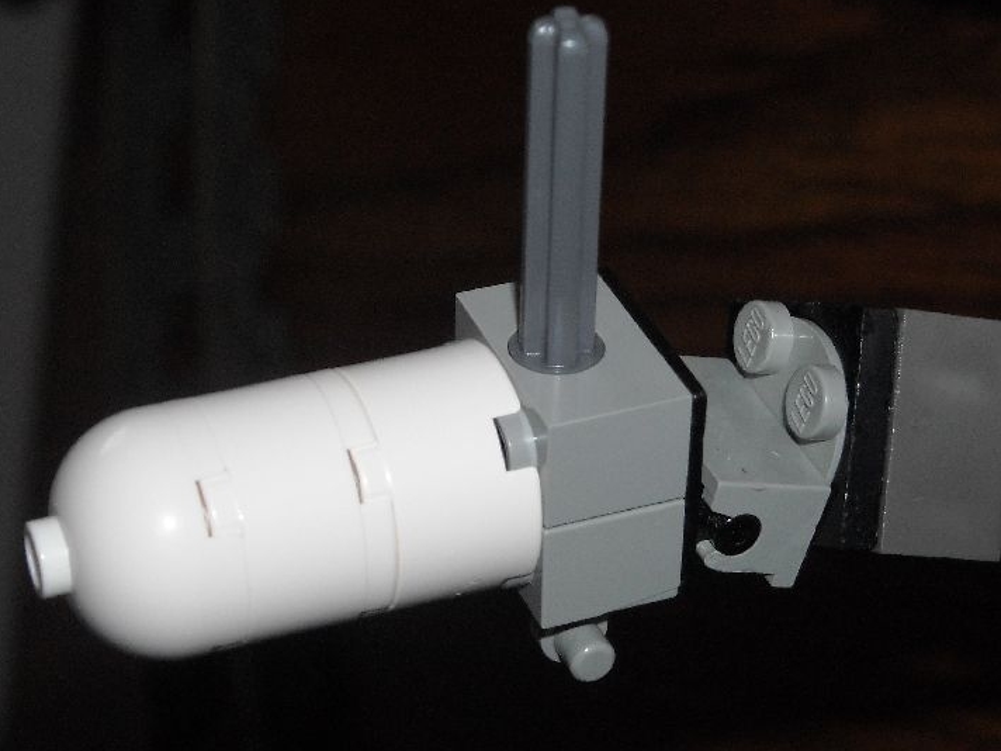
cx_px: 485
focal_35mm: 118
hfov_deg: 16.7
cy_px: 387
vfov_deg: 12.6
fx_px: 3412
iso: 200
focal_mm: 17.1
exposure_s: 1/125
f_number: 9.3
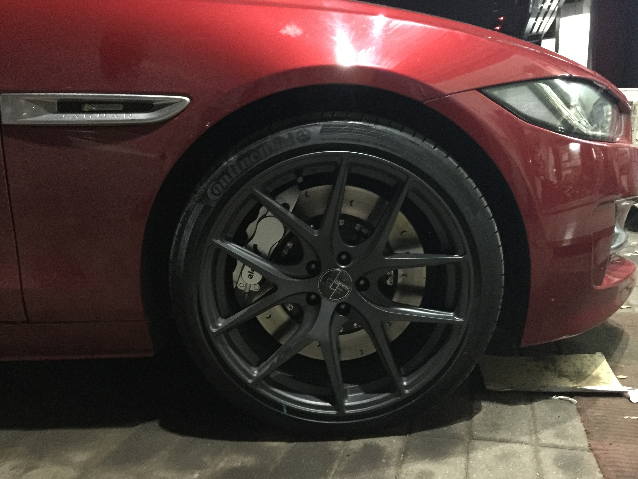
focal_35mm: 29
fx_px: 534
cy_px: 240
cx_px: 319
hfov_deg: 61.7
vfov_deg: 48.2
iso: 320
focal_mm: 4.15
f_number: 2.2
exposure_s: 1/4
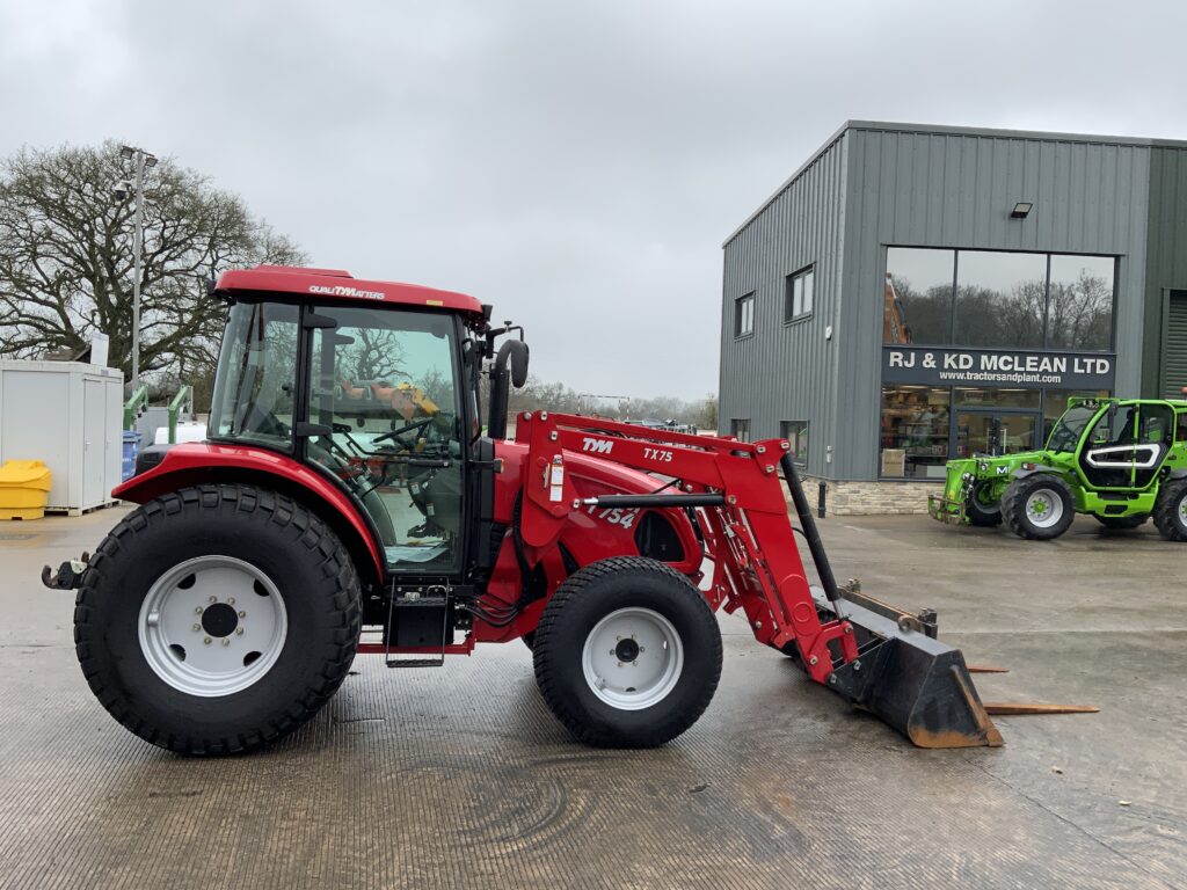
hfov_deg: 61.7
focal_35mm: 29
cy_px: 445
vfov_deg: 48.2
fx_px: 994
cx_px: 594
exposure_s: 1/683
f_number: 1.8
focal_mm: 3
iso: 16
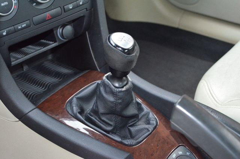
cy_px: 80
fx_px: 379
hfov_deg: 35.1
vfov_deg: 23.7
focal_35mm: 57
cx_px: 120
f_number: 5
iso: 3200
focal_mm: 38
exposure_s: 1/60
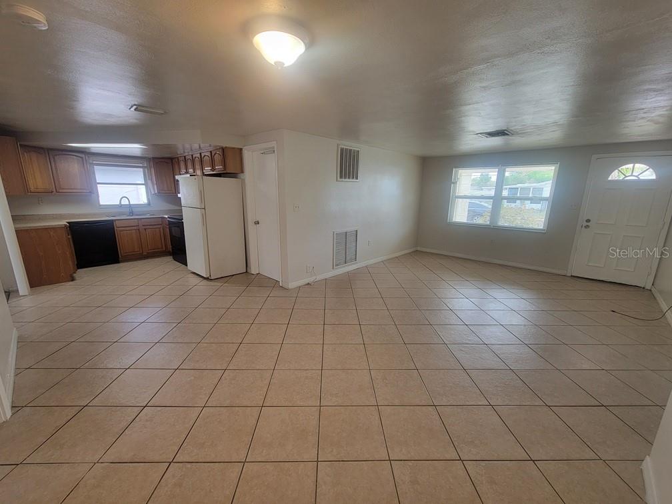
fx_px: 252
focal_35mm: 13
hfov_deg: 106.2
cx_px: 336
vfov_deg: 89.9
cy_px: 252
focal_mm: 2.2
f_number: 2.2
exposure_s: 1/60
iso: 100
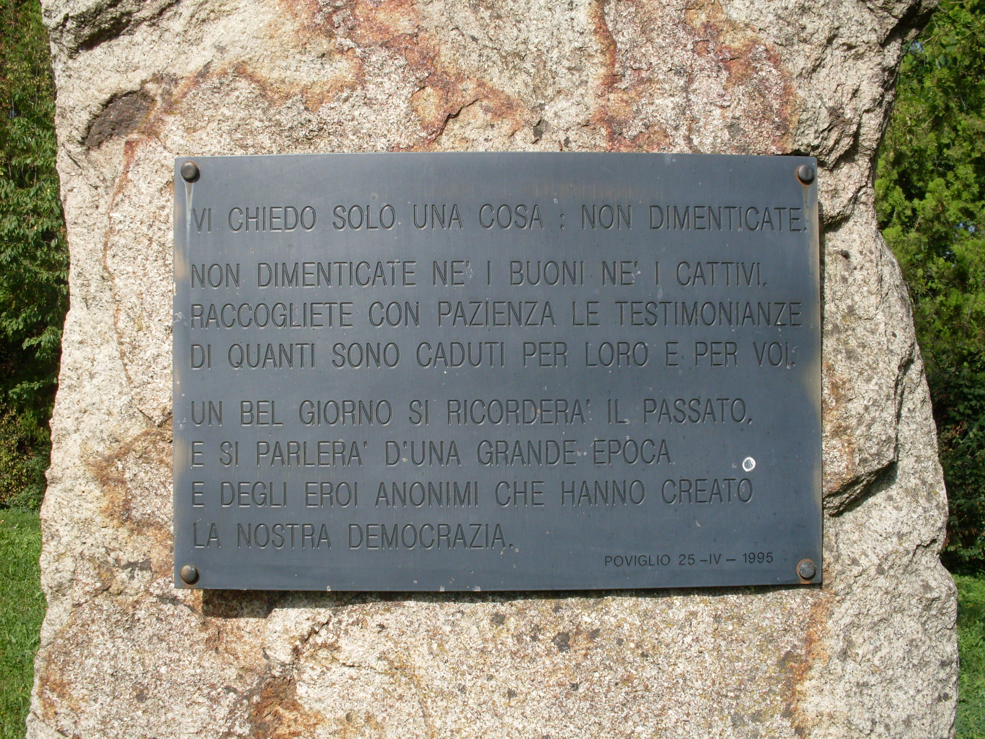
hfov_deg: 49.0
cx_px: 492
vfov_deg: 37.7
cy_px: 370
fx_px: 1081
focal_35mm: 38
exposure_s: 1/180
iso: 80
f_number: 8.4
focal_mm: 6.3
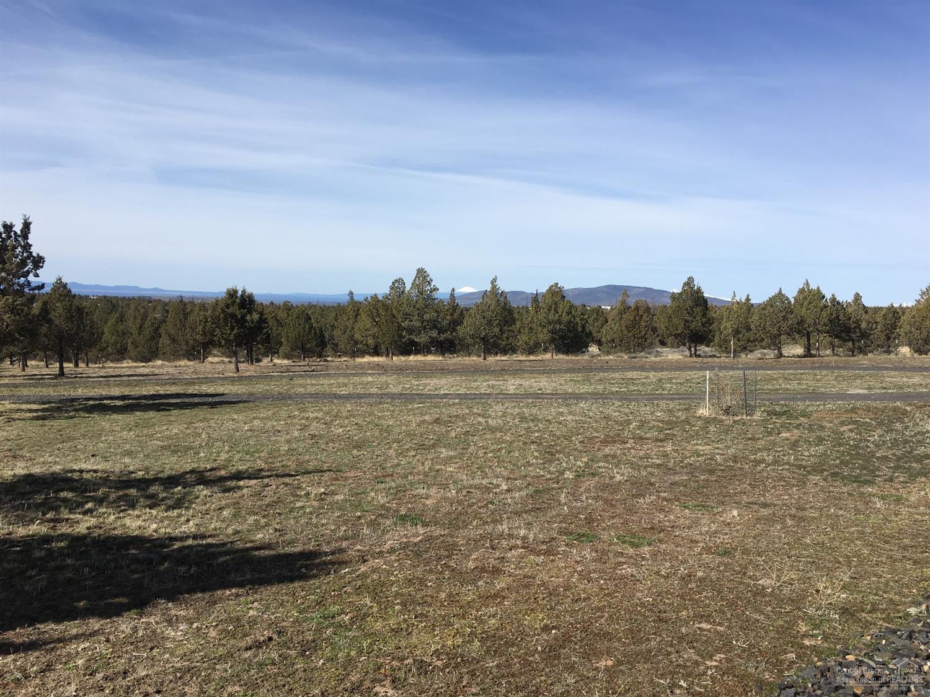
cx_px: 465
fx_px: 779
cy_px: 348
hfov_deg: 61.7
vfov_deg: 48.2
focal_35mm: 29
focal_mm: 4.15
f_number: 2.2
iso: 25
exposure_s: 1/1789
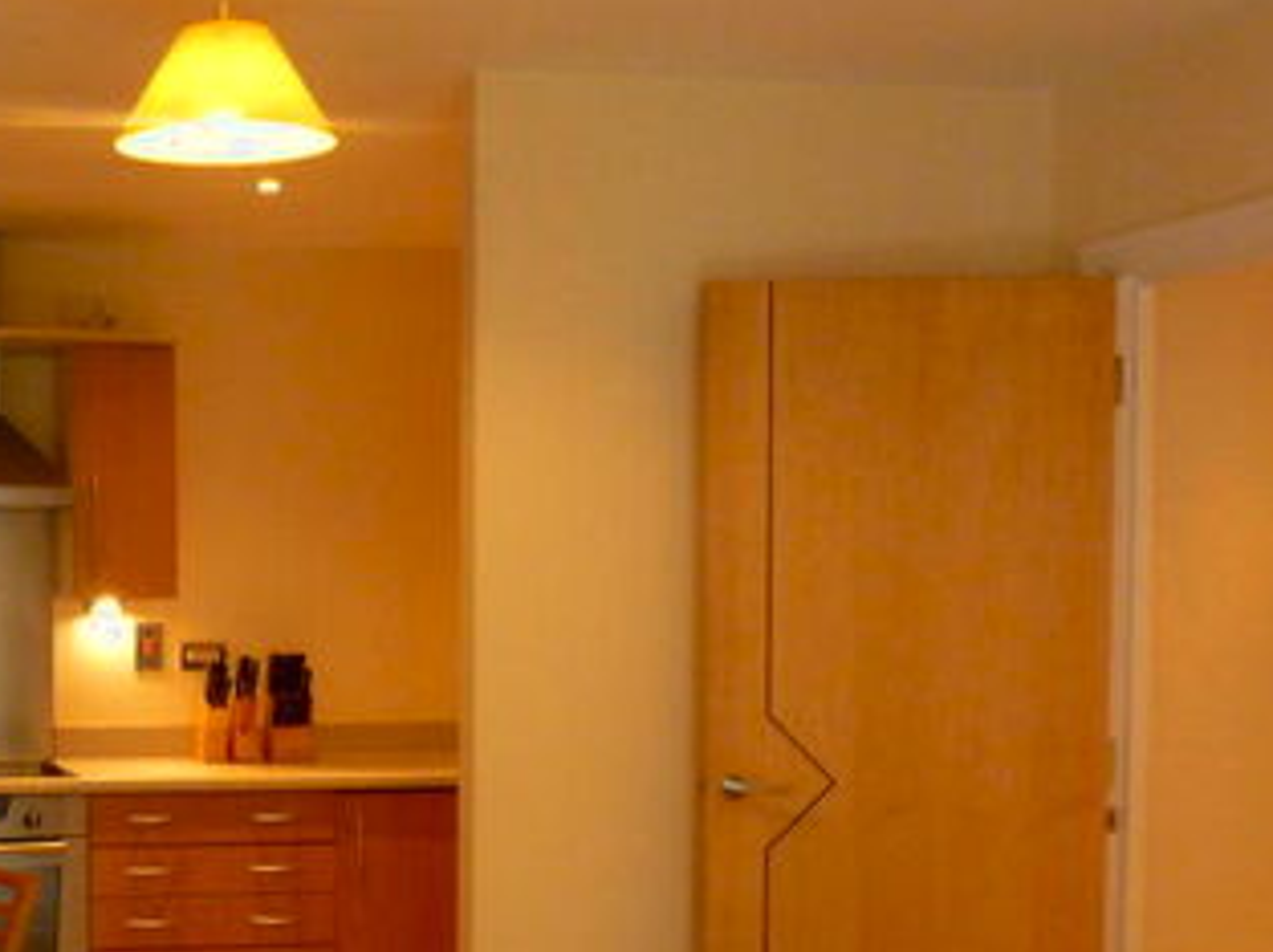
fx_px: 2057
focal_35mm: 56
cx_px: 0
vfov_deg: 25.7
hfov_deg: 31.8
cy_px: 730
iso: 400
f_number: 3.1
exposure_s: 1/20
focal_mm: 4.5
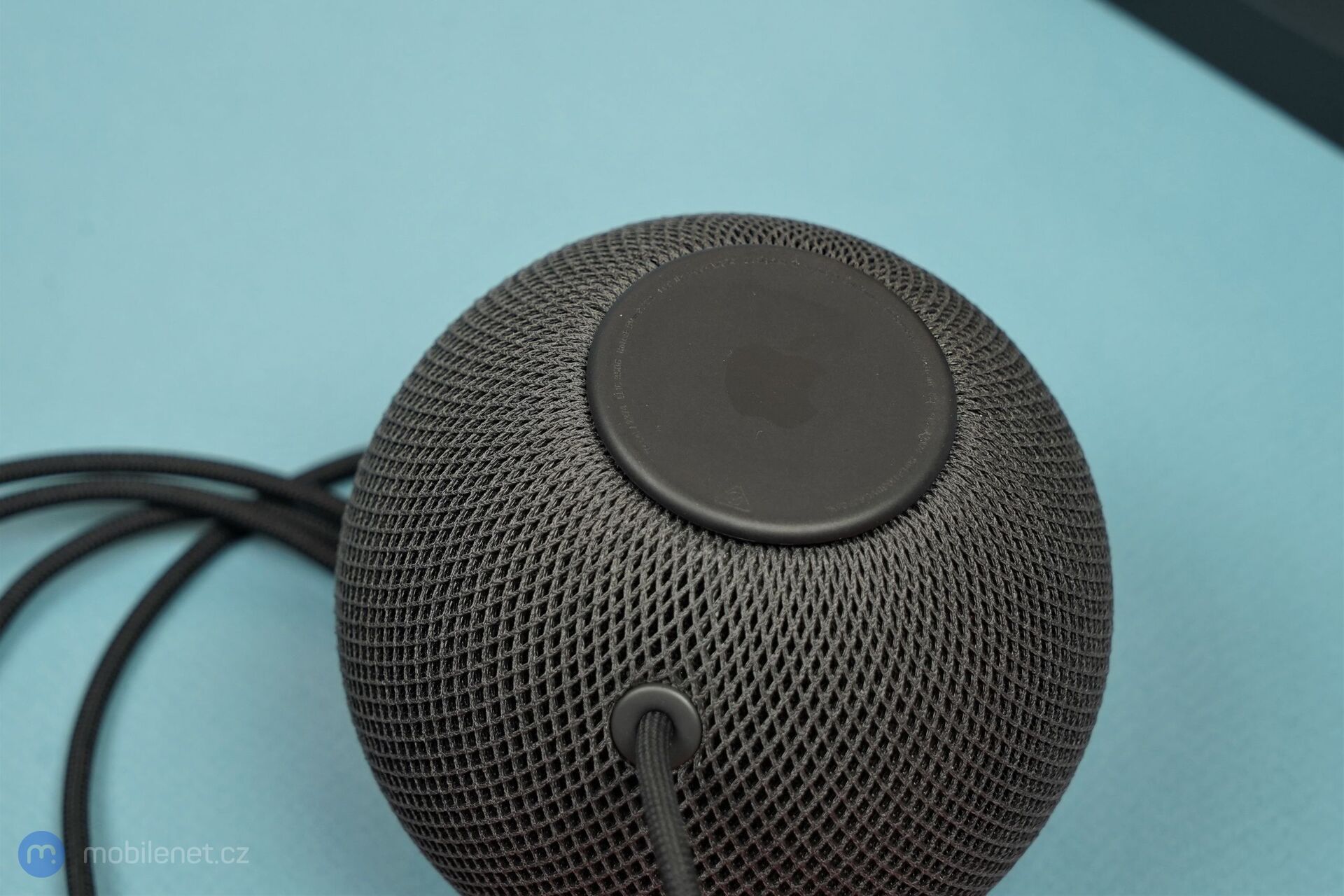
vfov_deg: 19.5
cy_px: 448
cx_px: 672
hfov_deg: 28.8
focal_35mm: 70
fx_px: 2613
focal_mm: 70
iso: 1000
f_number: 8
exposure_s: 1/125
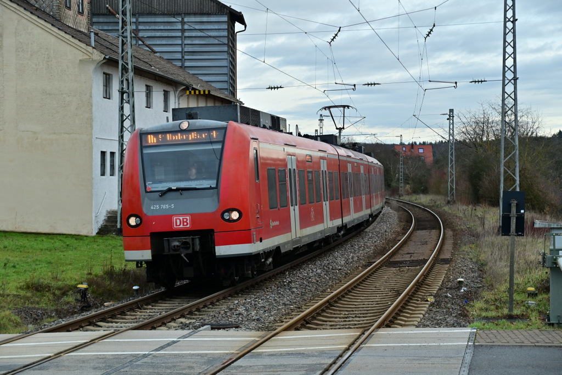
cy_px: 188
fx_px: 1170
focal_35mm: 75
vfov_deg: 18.2
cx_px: 281
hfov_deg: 27.0
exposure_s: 1/640
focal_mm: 75
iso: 400
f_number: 5.6
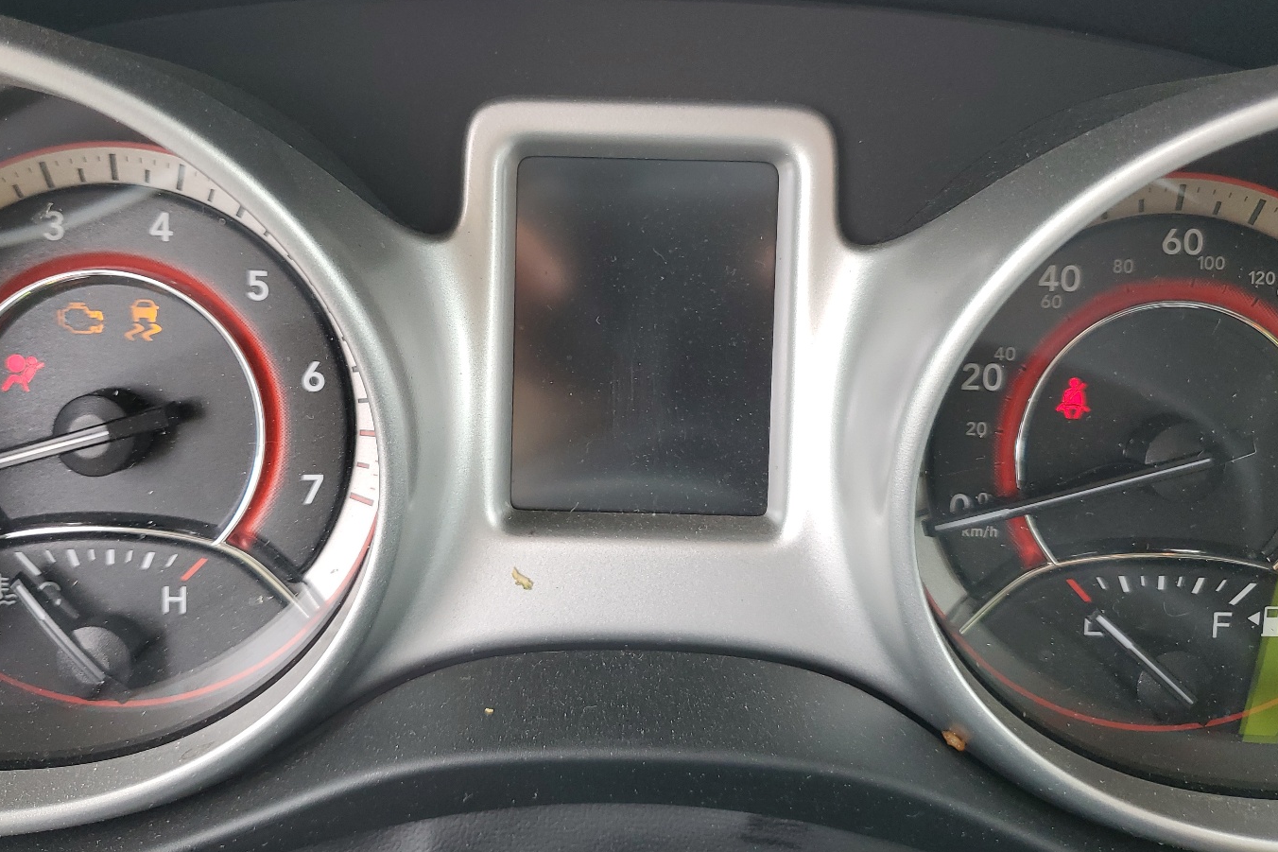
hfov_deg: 58.7
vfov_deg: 41.1
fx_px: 1136
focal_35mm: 32
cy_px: 380
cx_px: 601
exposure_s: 1/120
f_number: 1.5
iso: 56
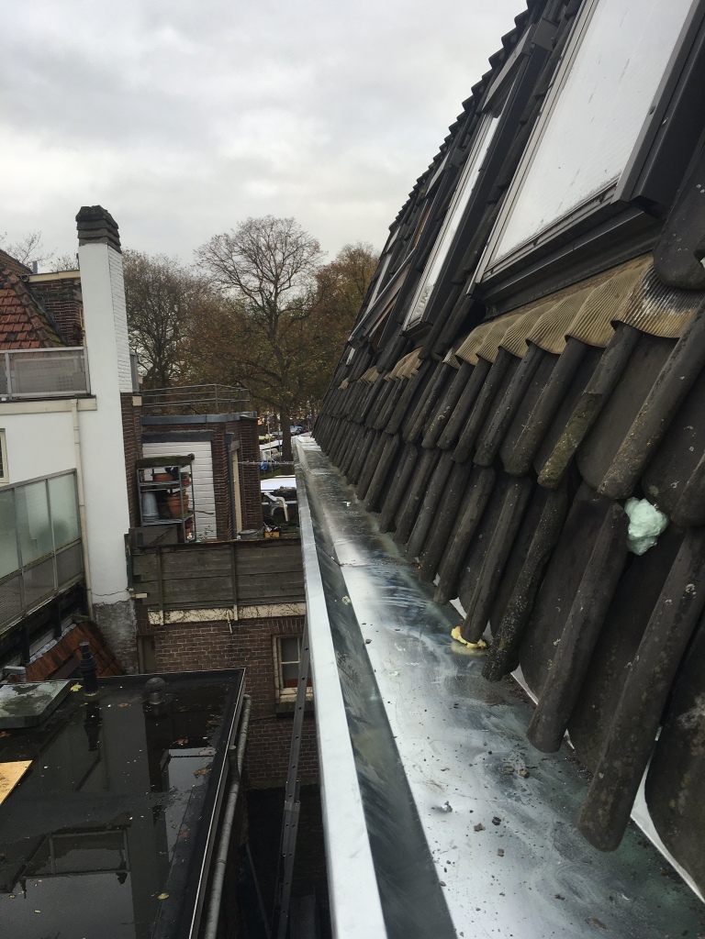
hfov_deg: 48.2
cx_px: 352
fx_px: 787
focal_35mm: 29
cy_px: 470
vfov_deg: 61.7
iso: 25
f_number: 2.2
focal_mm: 4.15
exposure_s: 1/146
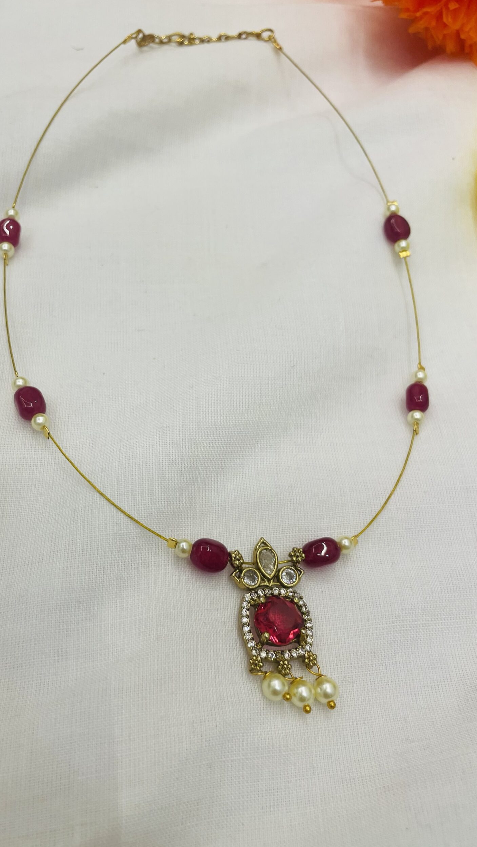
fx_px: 652
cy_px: 421
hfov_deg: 40.0
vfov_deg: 66.1
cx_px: 190
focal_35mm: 29
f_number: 1.6
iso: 50
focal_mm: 4.2
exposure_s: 1/100
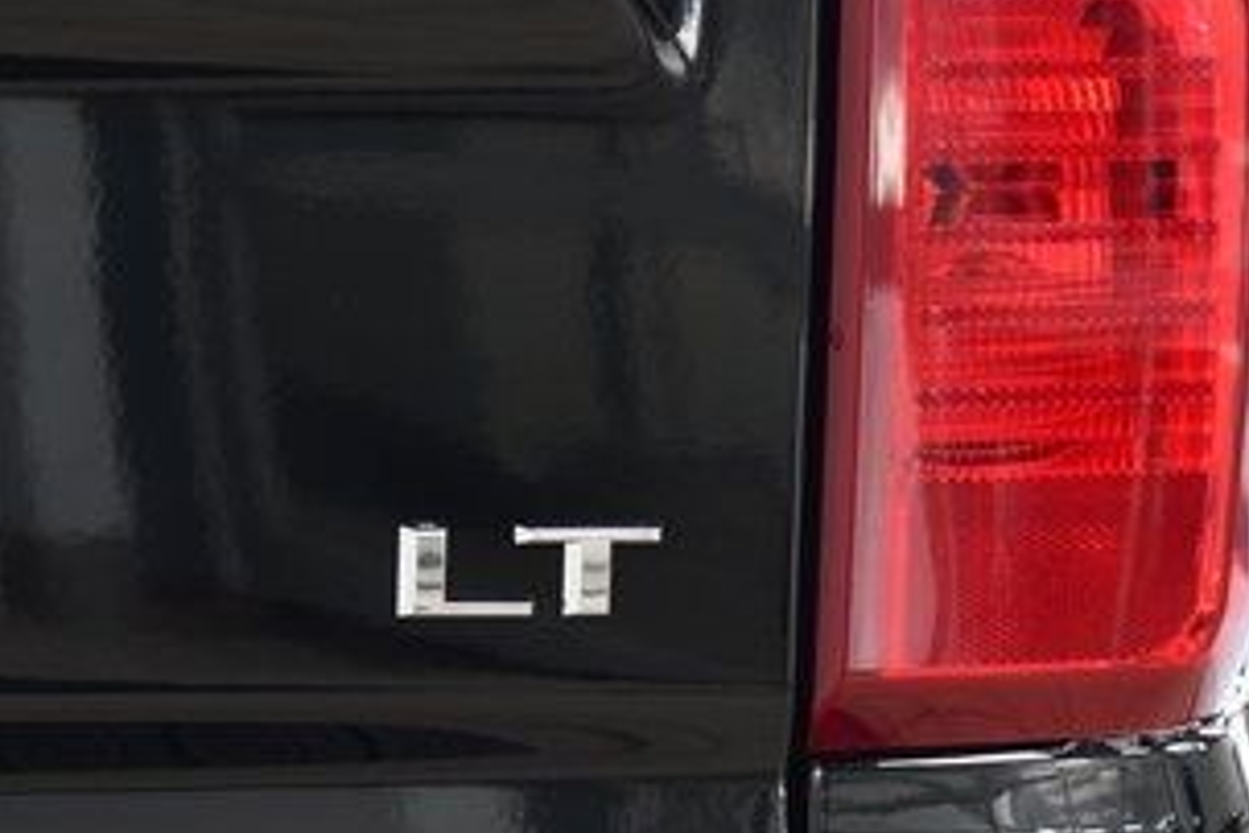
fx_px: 7702
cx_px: 524
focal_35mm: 222
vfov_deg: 6.2
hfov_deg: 9.3
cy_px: 571
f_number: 4.5
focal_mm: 70
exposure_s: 1/30
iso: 1600
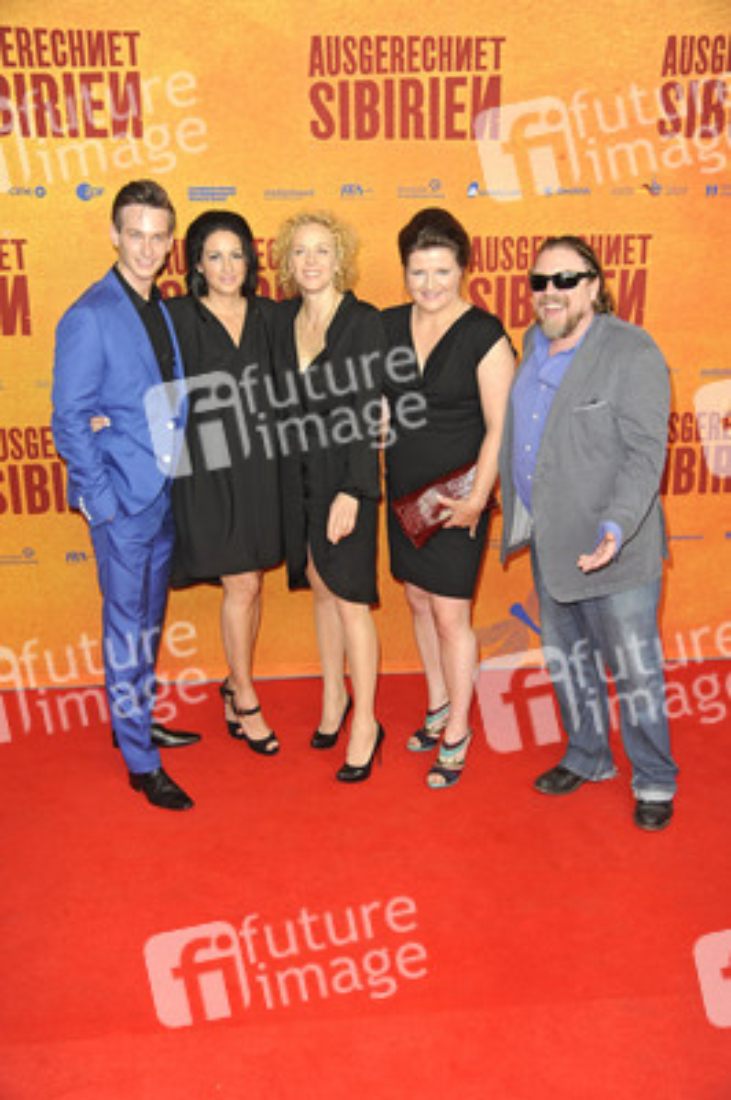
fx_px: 1068
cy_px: 550
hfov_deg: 37.8
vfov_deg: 54.5
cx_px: 366
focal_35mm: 35
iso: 640
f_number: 5.6
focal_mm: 35
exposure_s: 1/160
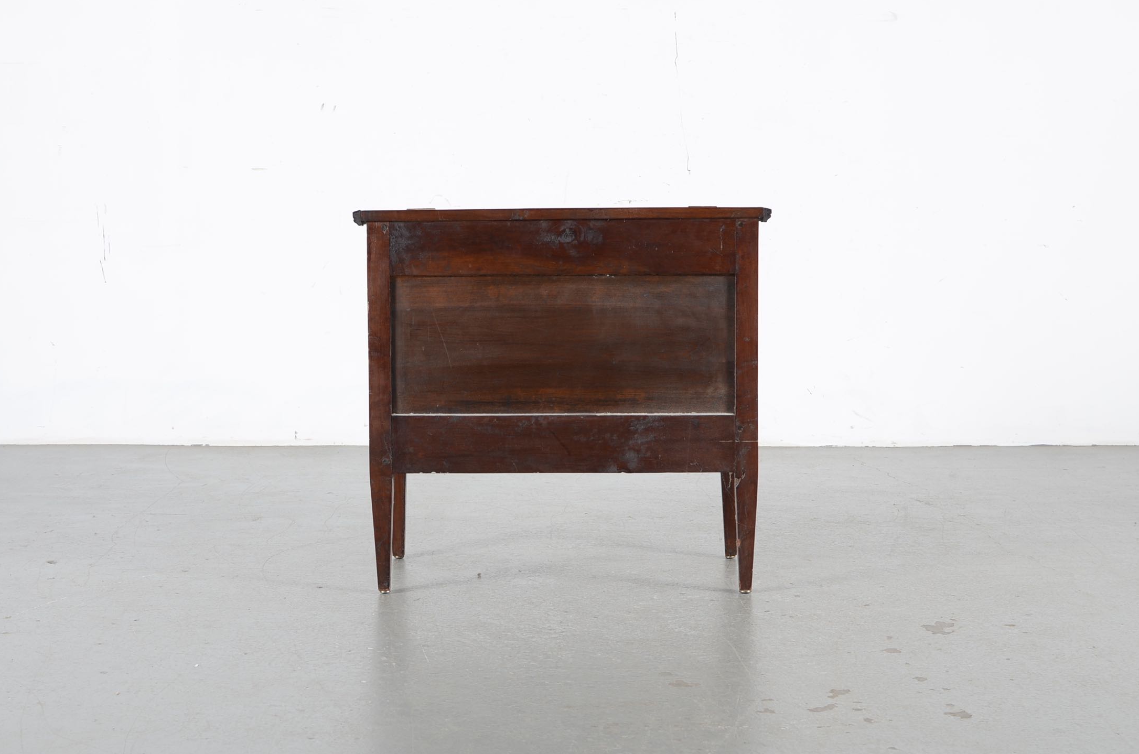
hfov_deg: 33.7
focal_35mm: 60
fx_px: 1881
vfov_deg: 22.7
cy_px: 412
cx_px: 557
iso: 100
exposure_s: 1/125
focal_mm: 35
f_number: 5.6
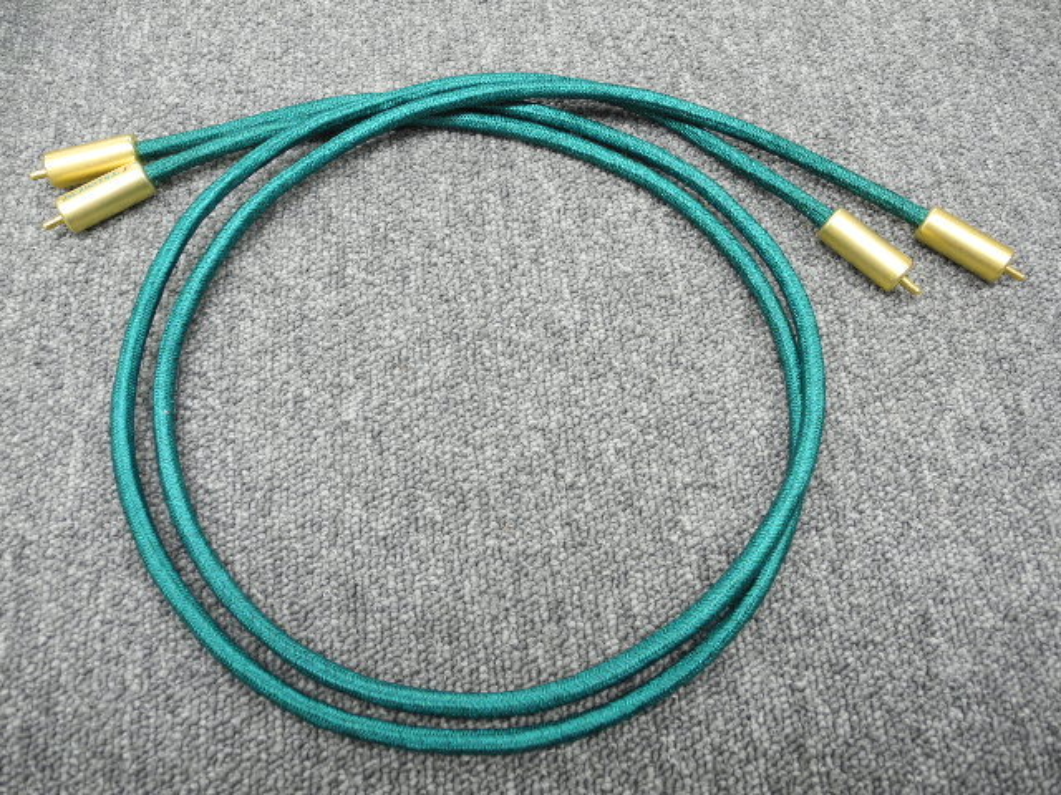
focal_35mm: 28
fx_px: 858
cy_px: 398
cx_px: 530
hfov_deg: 63.4
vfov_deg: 49.7
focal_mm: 6
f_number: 2.8
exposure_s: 1/30
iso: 365
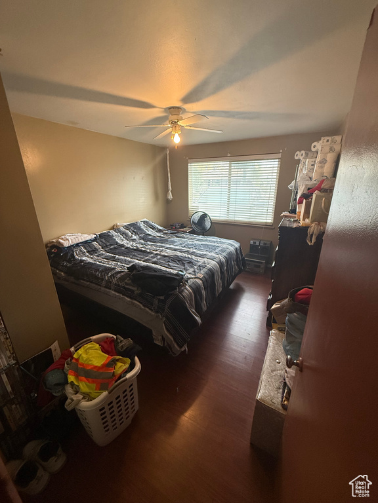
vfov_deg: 102.1
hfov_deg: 85.7
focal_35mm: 14
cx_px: 189
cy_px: 252
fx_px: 204
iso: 320
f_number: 2.2
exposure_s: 1/120
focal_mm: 2.22
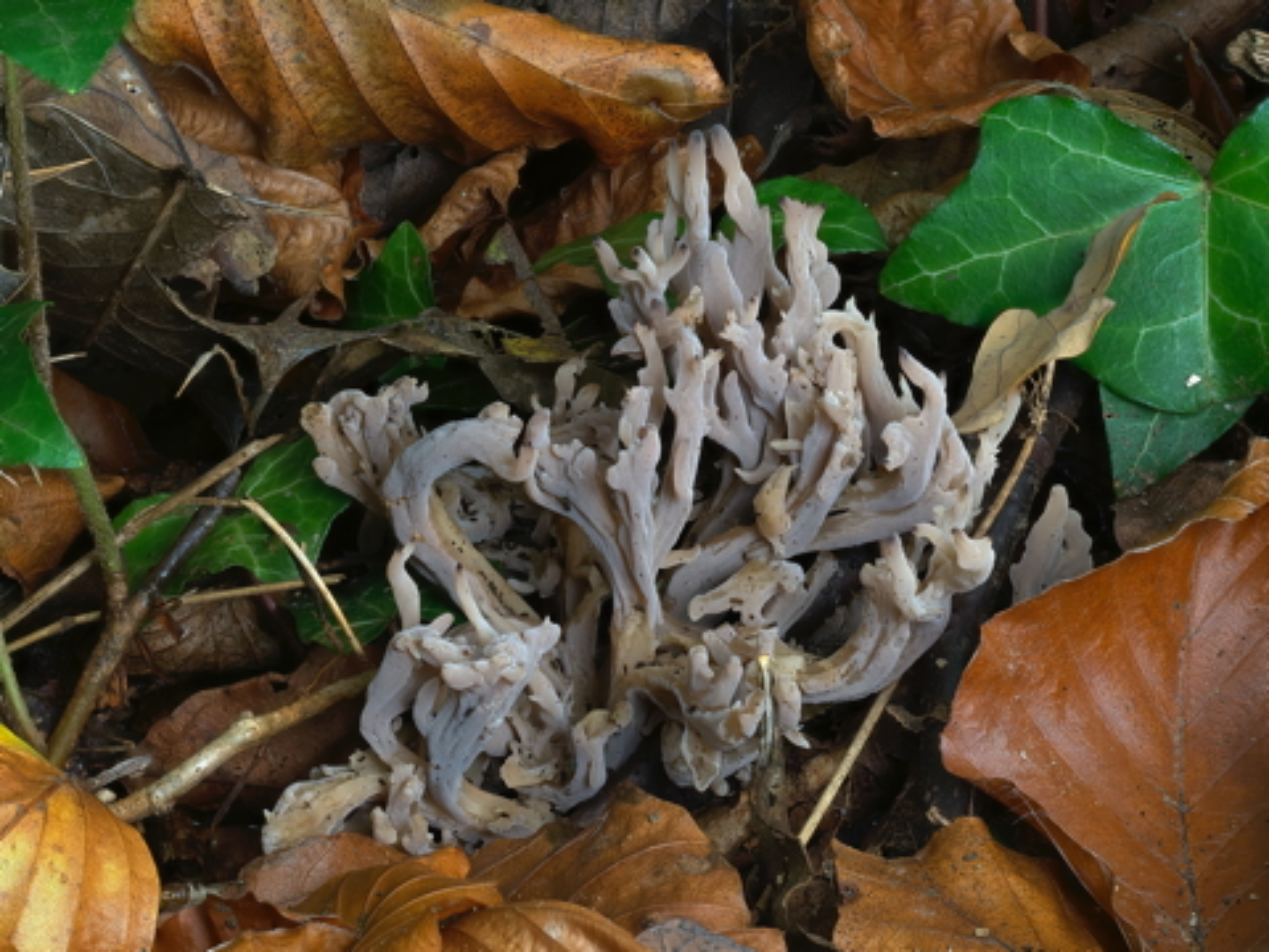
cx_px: 634
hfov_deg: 16.4
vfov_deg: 12.3
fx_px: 4399
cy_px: 476
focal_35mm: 120
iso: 200
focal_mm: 60
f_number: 5.6
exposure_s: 1/6
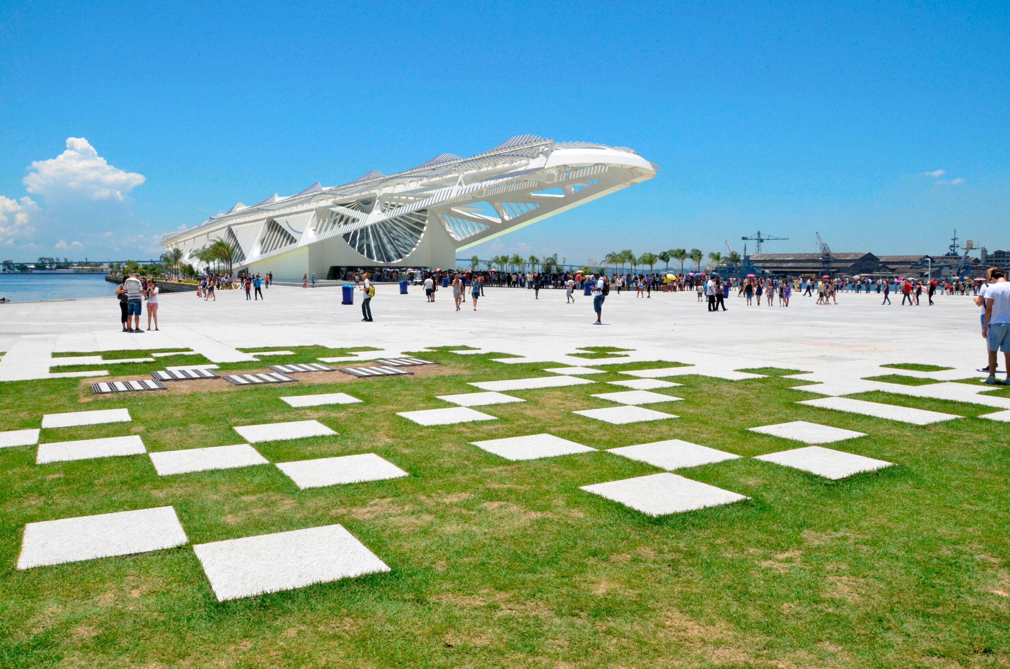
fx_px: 756
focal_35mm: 27
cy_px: 334
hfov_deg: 67.5
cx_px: 505
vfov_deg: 47.7
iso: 640
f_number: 14
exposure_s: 1/800
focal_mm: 18
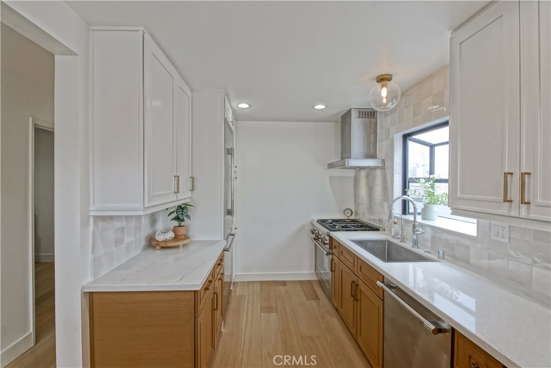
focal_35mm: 15
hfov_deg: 100.4
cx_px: 276
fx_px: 230
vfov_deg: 77.3
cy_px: 184
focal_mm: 10
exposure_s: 1/20
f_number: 8
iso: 400
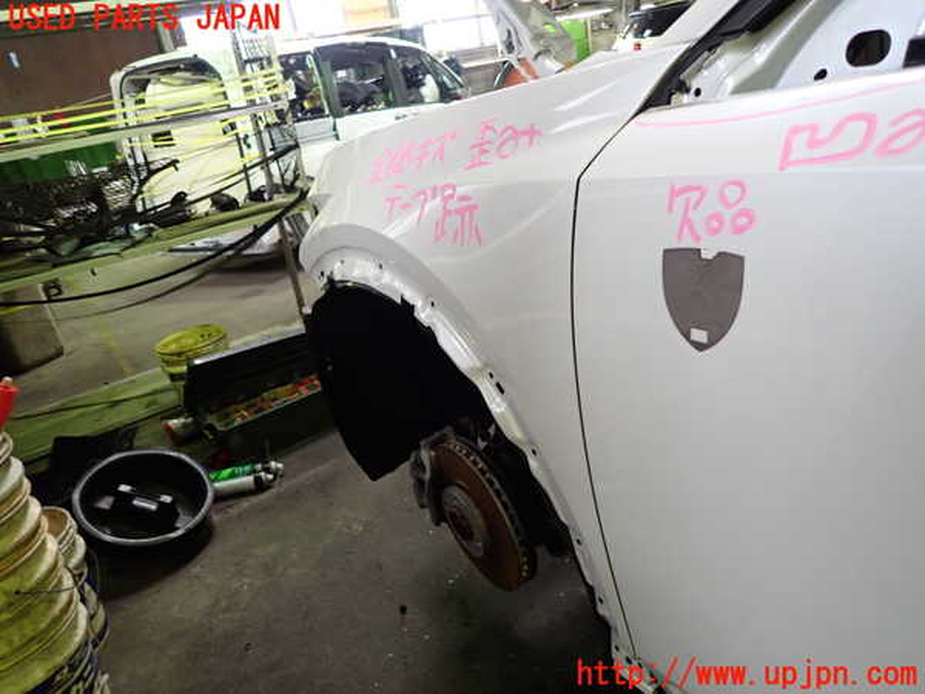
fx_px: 668
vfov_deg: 54.9
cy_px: 347
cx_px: 462
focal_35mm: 25
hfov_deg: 69.4
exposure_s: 1/30
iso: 250
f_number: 2
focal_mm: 4.5
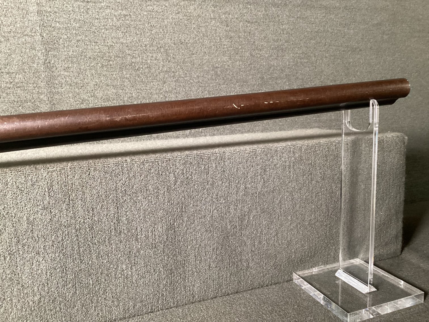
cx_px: 214
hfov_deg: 58.3
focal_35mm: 31
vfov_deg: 45.4
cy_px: 161
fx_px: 384
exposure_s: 1/30
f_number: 2.4
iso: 400
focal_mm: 3.3
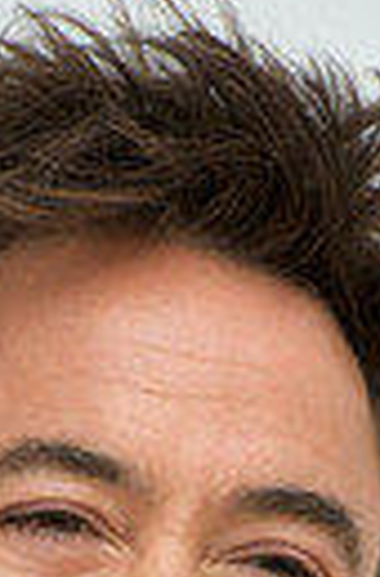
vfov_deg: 4.3
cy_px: 827
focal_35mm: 481
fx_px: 7677
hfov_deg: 2.8
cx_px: 118
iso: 400
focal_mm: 155
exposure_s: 1/60
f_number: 7.1
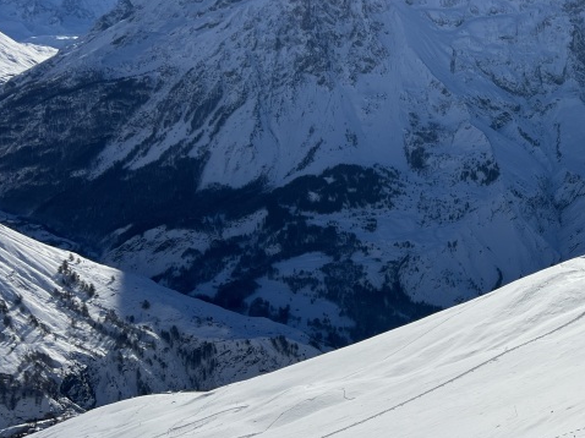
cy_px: 211
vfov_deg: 29.6
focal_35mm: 49
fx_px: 828
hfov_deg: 36.6
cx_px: 520
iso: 50
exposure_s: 1/16393
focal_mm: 5.7
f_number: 1.5
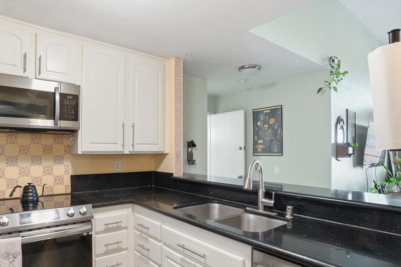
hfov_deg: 80.6
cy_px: 157
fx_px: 234
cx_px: 170
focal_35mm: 21
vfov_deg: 59.1
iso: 500
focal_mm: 16
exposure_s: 1/13
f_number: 11
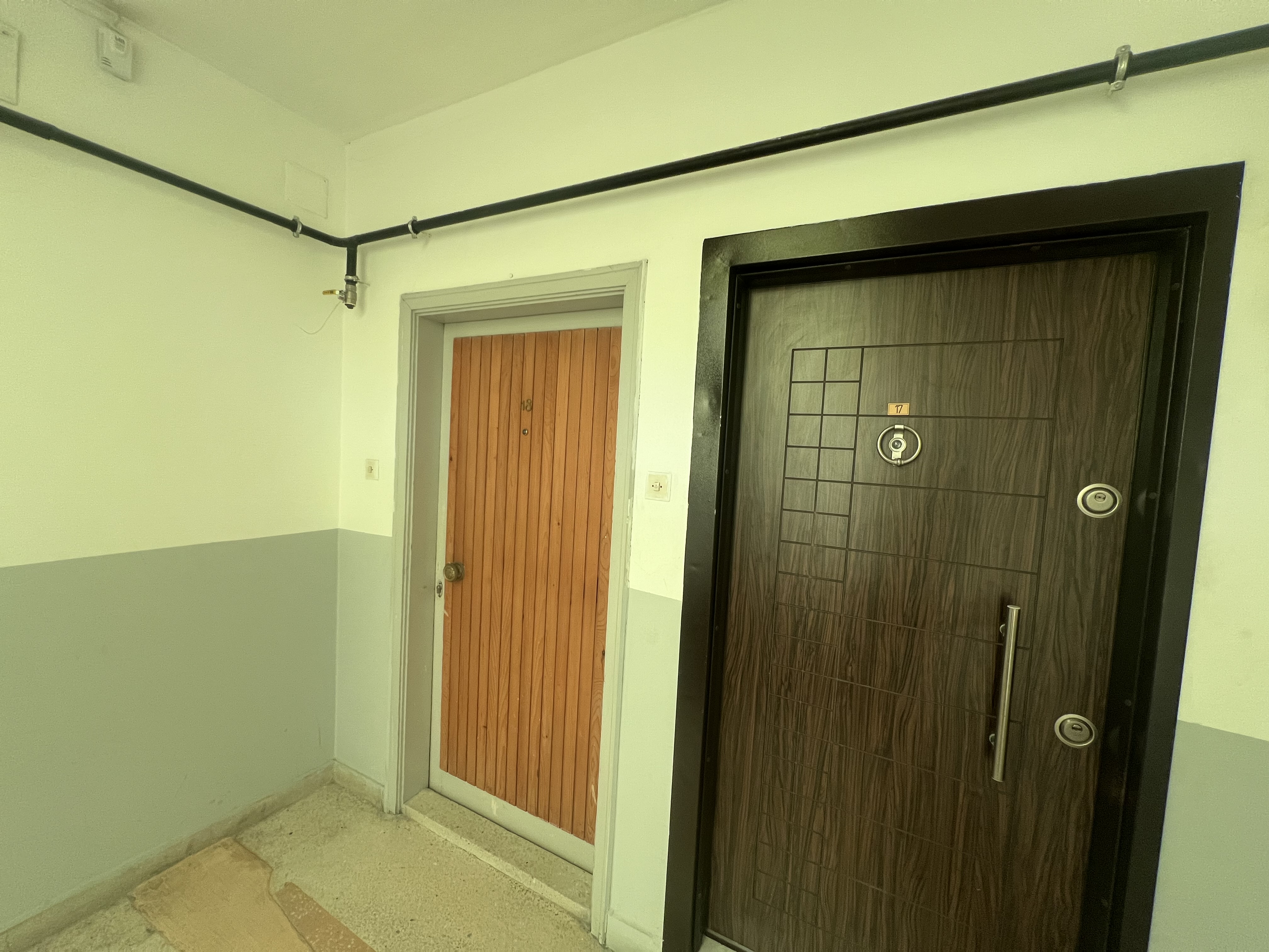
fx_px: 477
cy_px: 476
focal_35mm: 13
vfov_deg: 89.9
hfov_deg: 106.2
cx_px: 634
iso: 200
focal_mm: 1.57
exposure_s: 1/99
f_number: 1.8
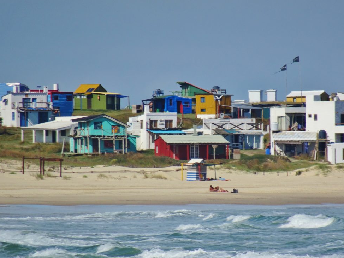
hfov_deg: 2.6
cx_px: 180
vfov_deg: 2.0
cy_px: 133
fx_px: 7521
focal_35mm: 757
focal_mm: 123
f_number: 6.4
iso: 80
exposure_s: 1/640
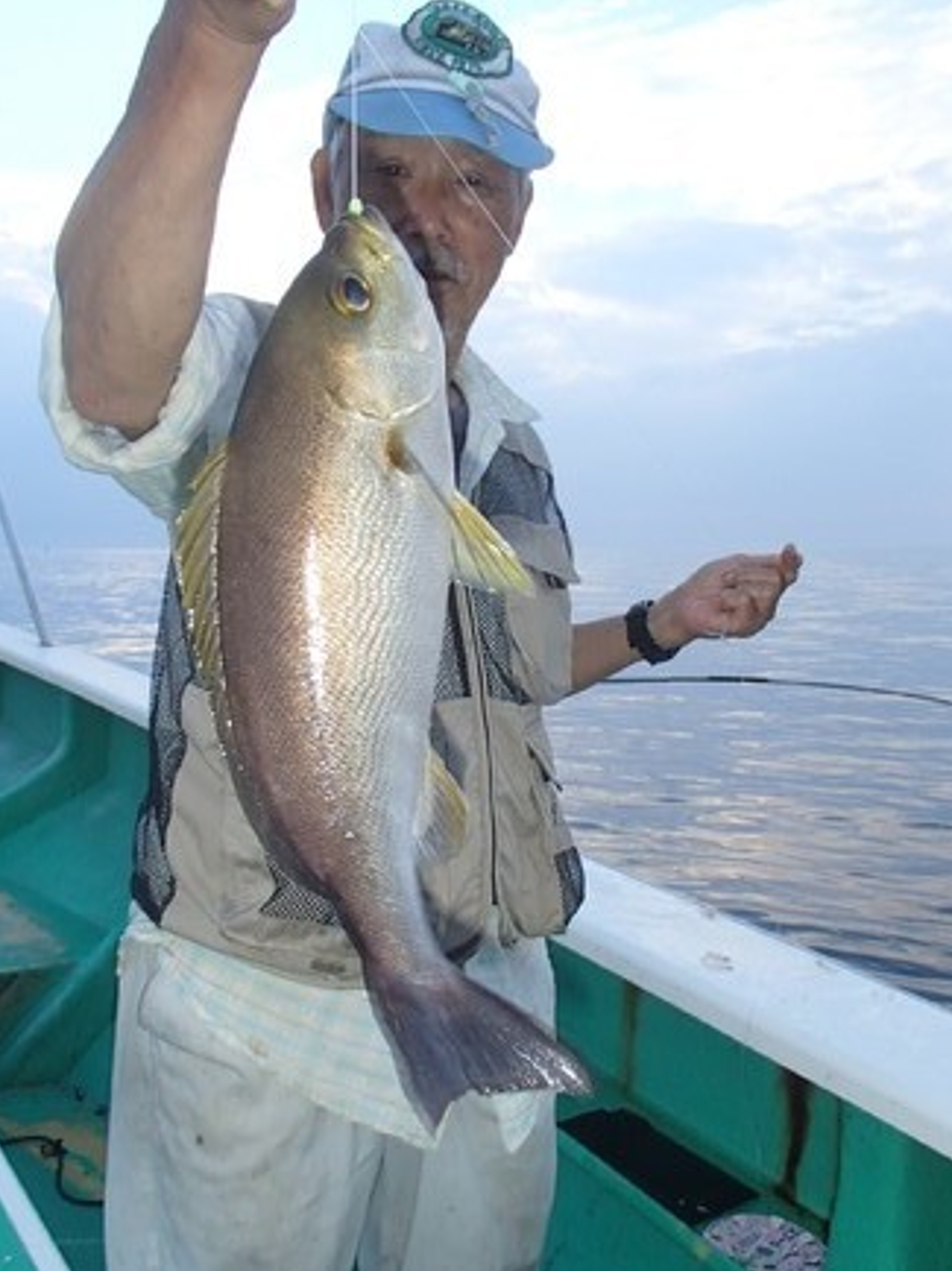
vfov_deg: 58.4
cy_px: 656
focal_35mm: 31
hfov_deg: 45.4
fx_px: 1138
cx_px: 451
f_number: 3.9
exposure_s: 1/60
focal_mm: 5
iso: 160
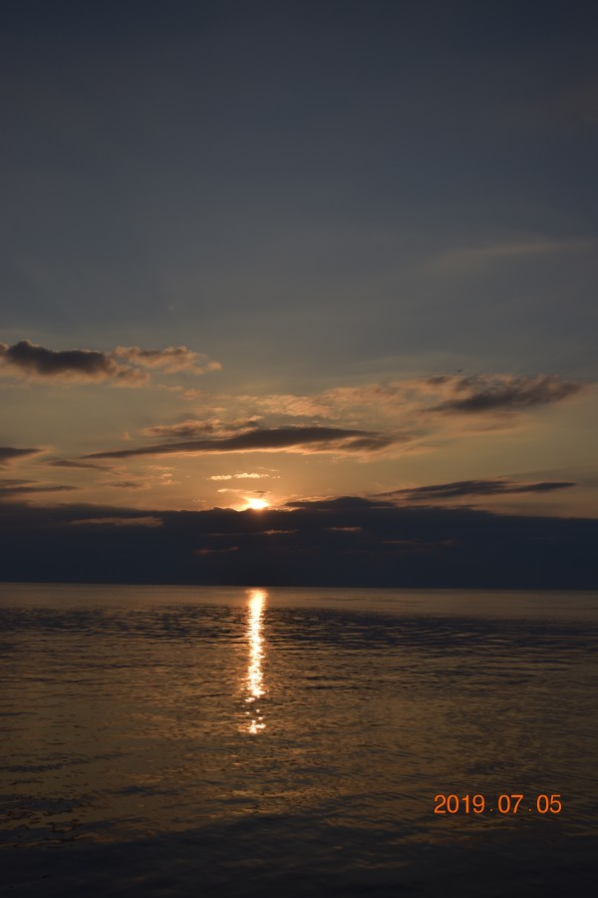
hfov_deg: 30.8
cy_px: 449
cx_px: 299
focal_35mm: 44
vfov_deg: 45.0
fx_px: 1084
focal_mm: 29
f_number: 4.2
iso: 100
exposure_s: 1/4000
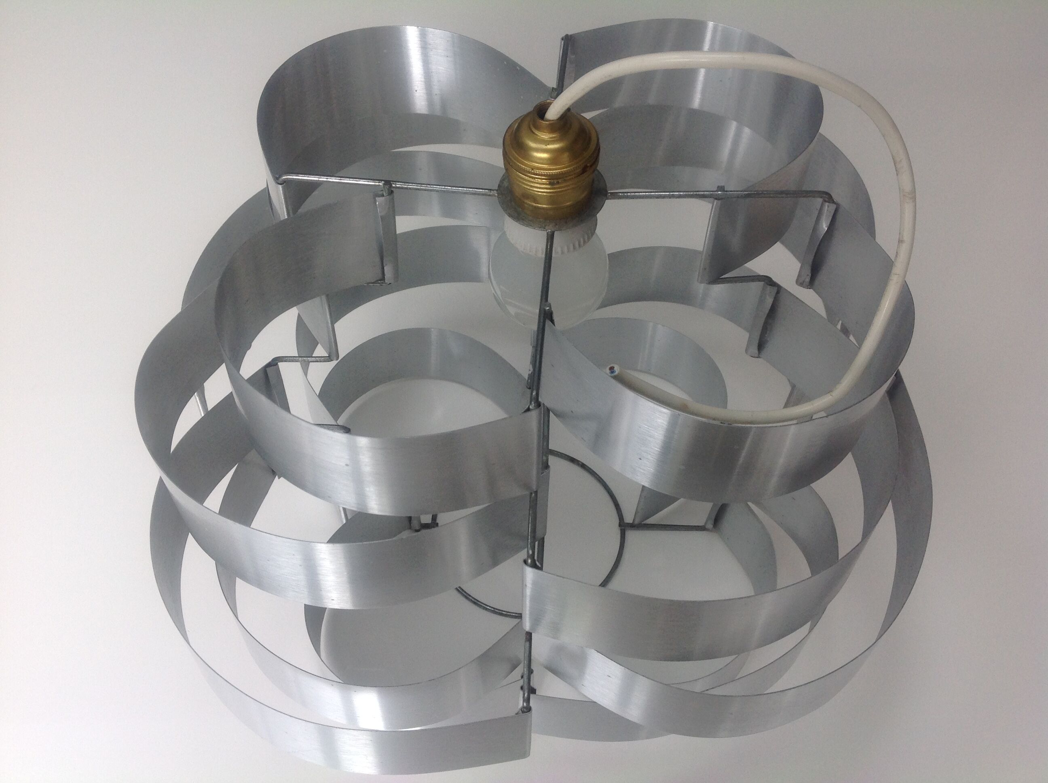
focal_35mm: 35
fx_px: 1058
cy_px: 392
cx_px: 524
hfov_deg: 52.7
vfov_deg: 40.6
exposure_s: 1/136
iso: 50
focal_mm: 4.28
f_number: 2.4
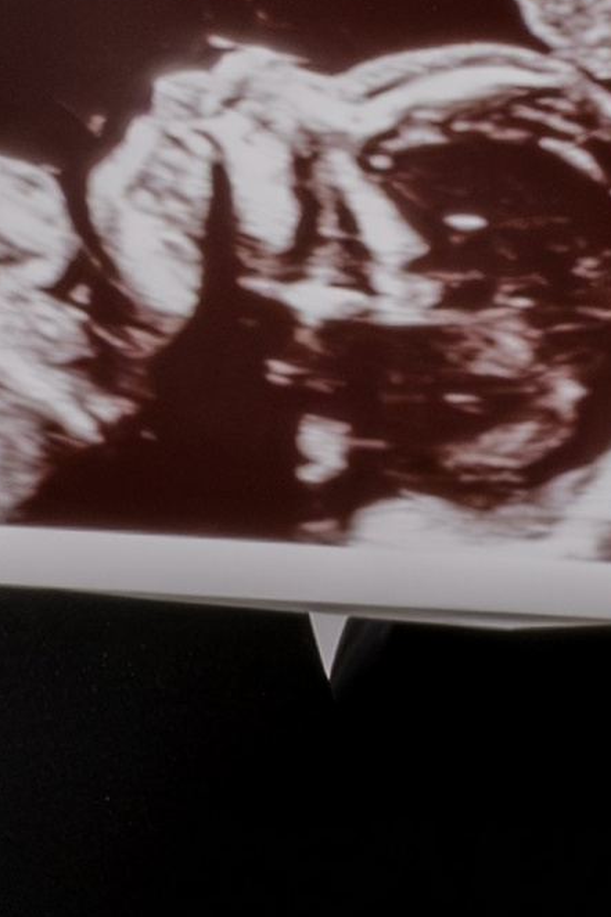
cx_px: 453
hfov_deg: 5.3
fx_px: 6648
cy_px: 755
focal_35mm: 261
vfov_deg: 7.9
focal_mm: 30
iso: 1250
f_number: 14
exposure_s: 1/200
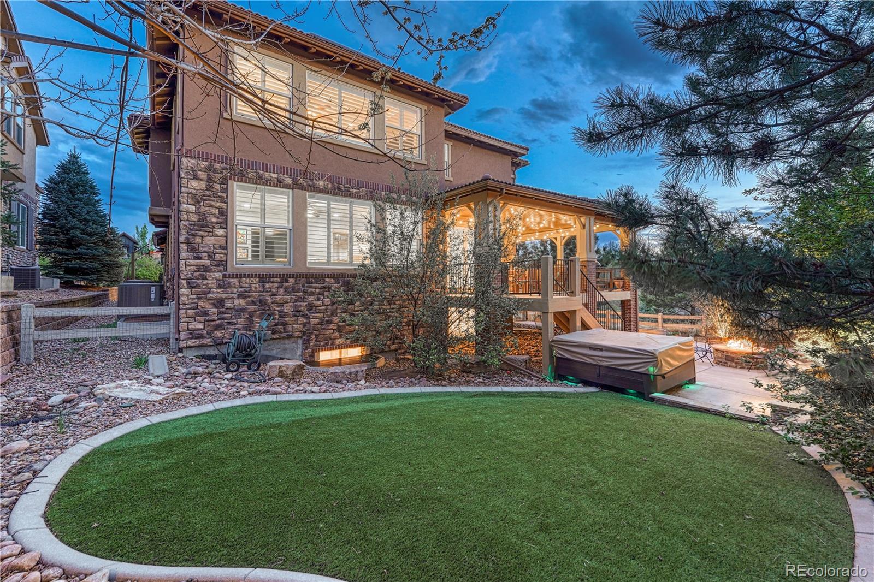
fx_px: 340
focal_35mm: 14
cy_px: 291
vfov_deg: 81.2
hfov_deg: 104.3
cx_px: 437
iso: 800
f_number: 7.1
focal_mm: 14
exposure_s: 2
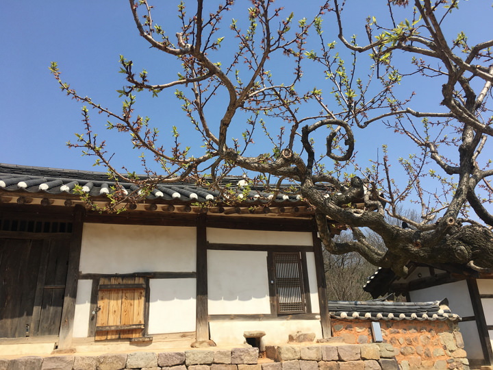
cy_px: 185
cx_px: 246
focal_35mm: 29
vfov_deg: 48.2
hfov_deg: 61.7
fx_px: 413
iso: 25
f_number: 2.2
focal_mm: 4.15
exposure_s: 1/1399
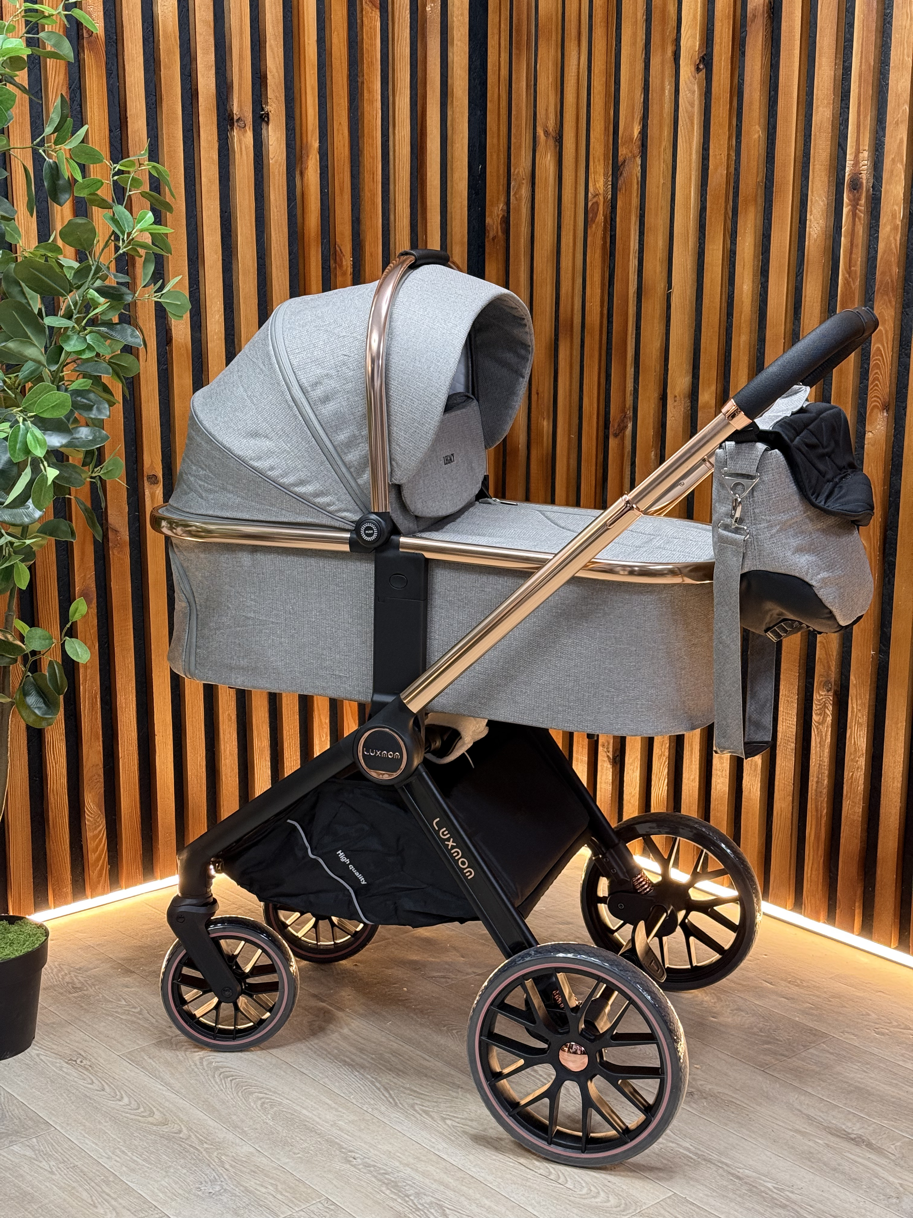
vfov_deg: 39.7
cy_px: 609
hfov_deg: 30.3
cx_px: 456
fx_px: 1688
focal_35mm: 48
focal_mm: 6.76
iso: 200
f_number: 1.78
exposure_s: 1/33
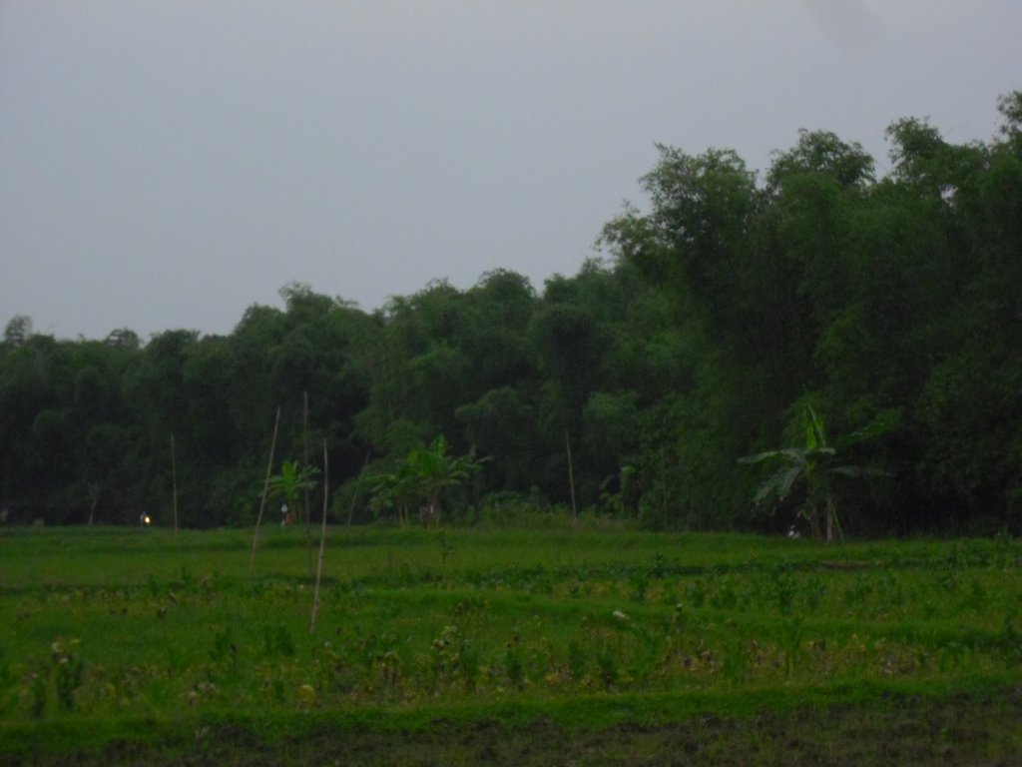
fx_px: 3336
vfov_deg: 13.1
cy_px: 384
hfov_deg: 17.4
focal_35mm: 113
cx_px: 511
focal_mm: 18.6
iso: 400
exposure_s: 1/60
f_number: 5.2
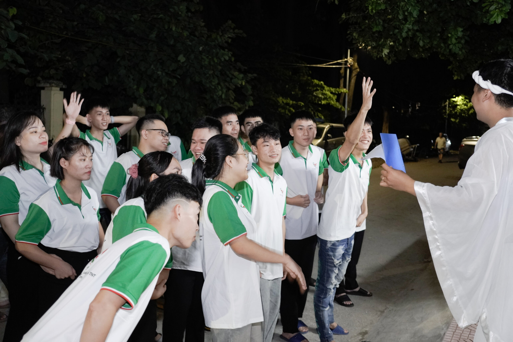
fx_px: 511
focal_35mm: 36
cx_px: 256
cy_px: 171
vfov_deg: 37.0
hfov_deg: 53.3
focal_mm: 23.9
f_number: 2.8
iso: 1250
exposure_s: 1/100
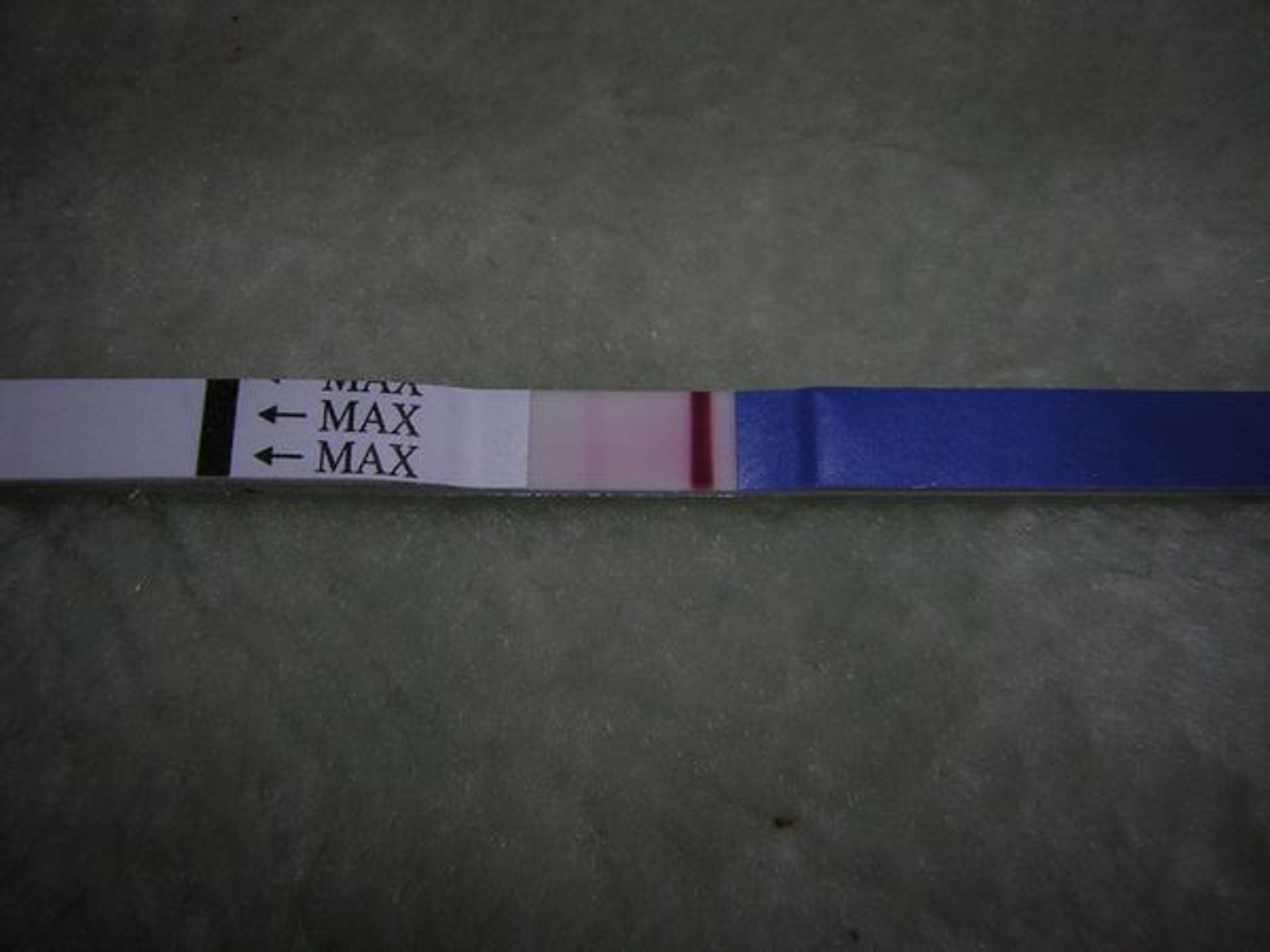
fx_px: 1321
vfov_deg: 39.7
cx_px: 635
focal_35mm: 36
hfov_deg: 51.4
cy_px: 476
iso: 50
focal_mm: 4.7
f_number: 5.2
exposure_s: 1/60.1
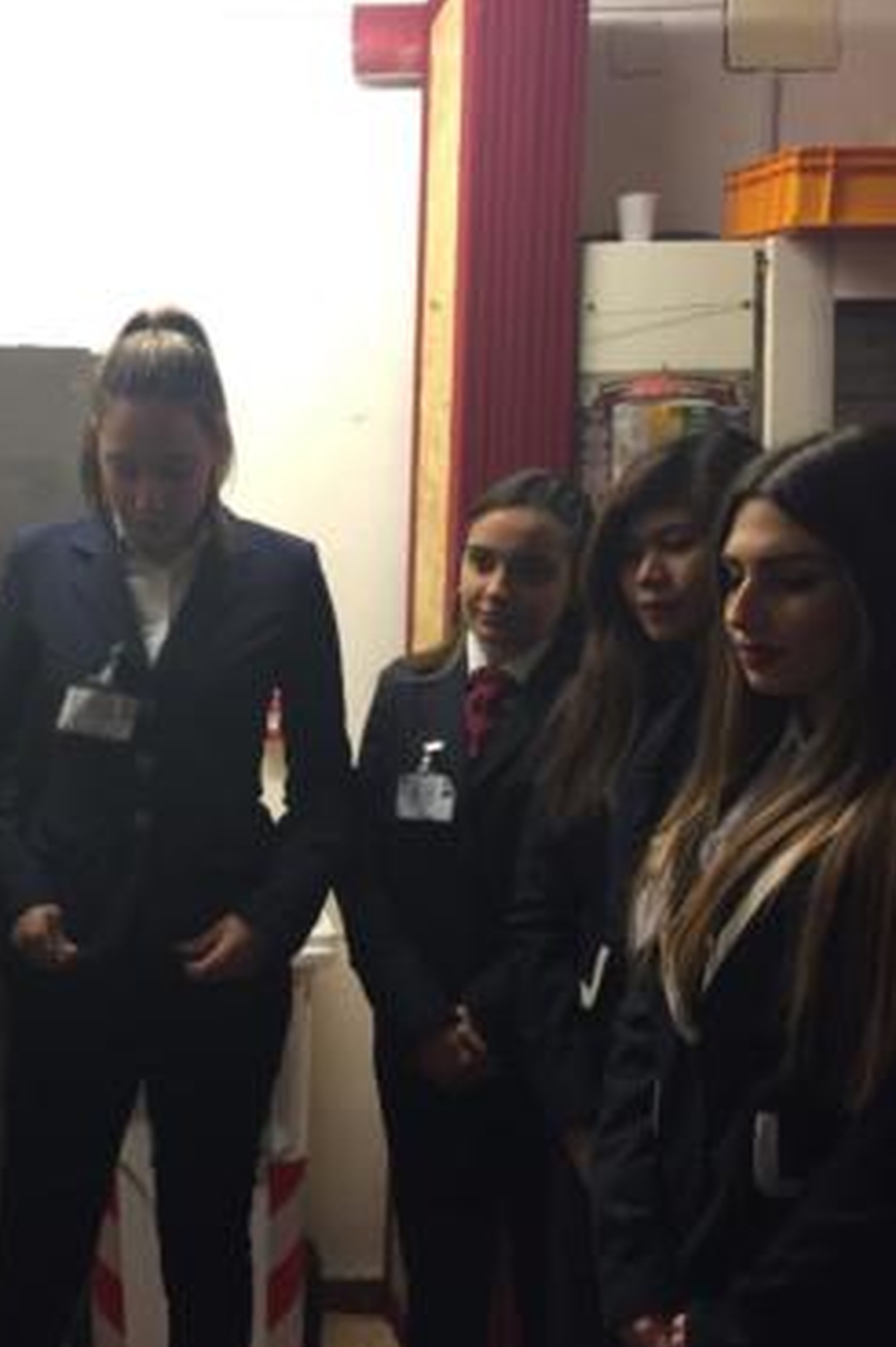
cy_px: 683
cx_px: 172
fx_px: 1532
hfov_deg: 31.7
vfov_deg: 47.4
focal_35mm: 41
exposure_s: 1/33
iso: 160
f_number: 2.2
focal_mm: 4.15
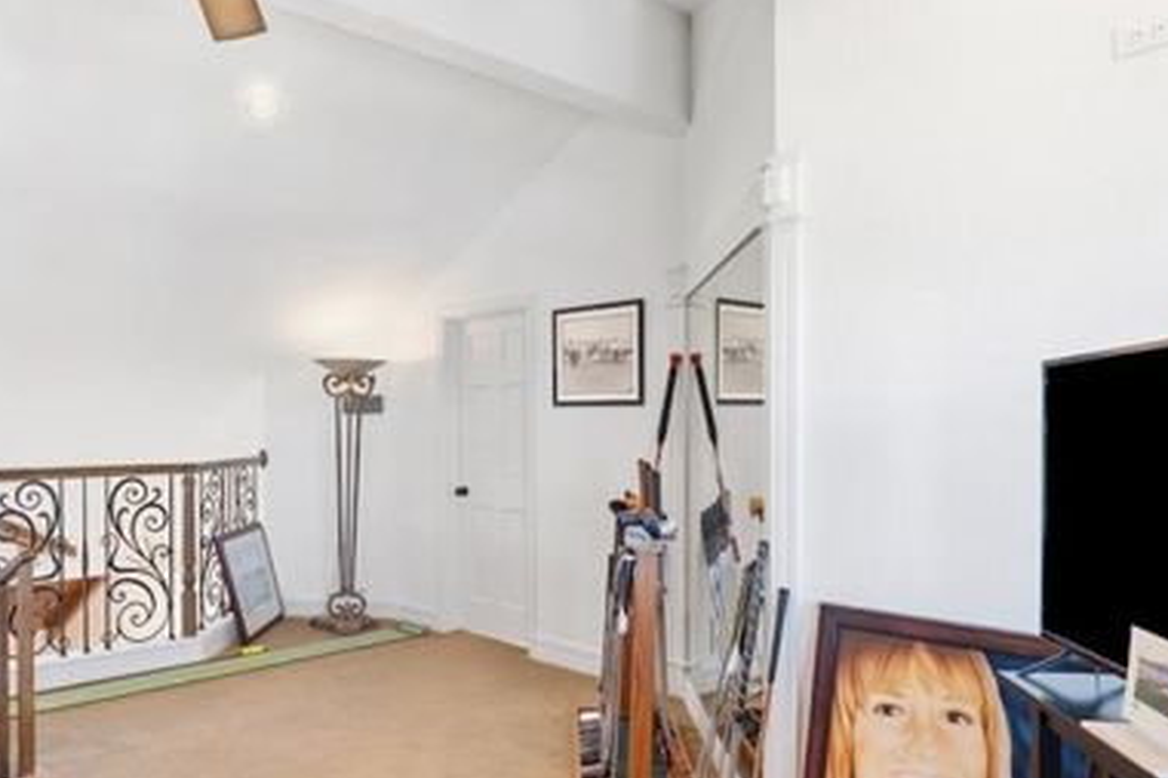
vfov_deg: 49.2
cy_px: 467
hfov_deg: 68.8
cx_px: 472
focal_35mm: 26
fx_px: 843
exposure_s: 1/3
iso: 400
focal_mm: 14
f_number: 8
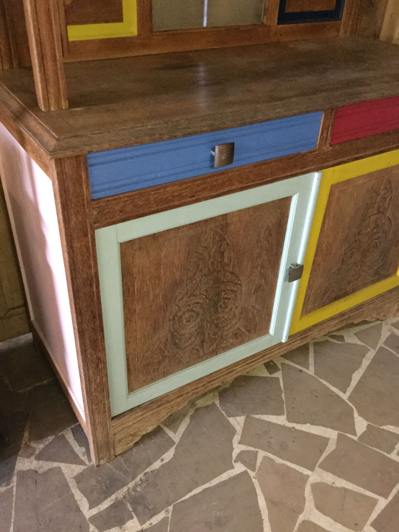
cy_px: 266
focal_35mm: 31
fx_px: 476
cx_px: 200
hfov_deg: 45.4
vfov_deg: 58.4
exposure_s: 1/17
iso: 500
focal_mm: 3.3
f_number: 2.4
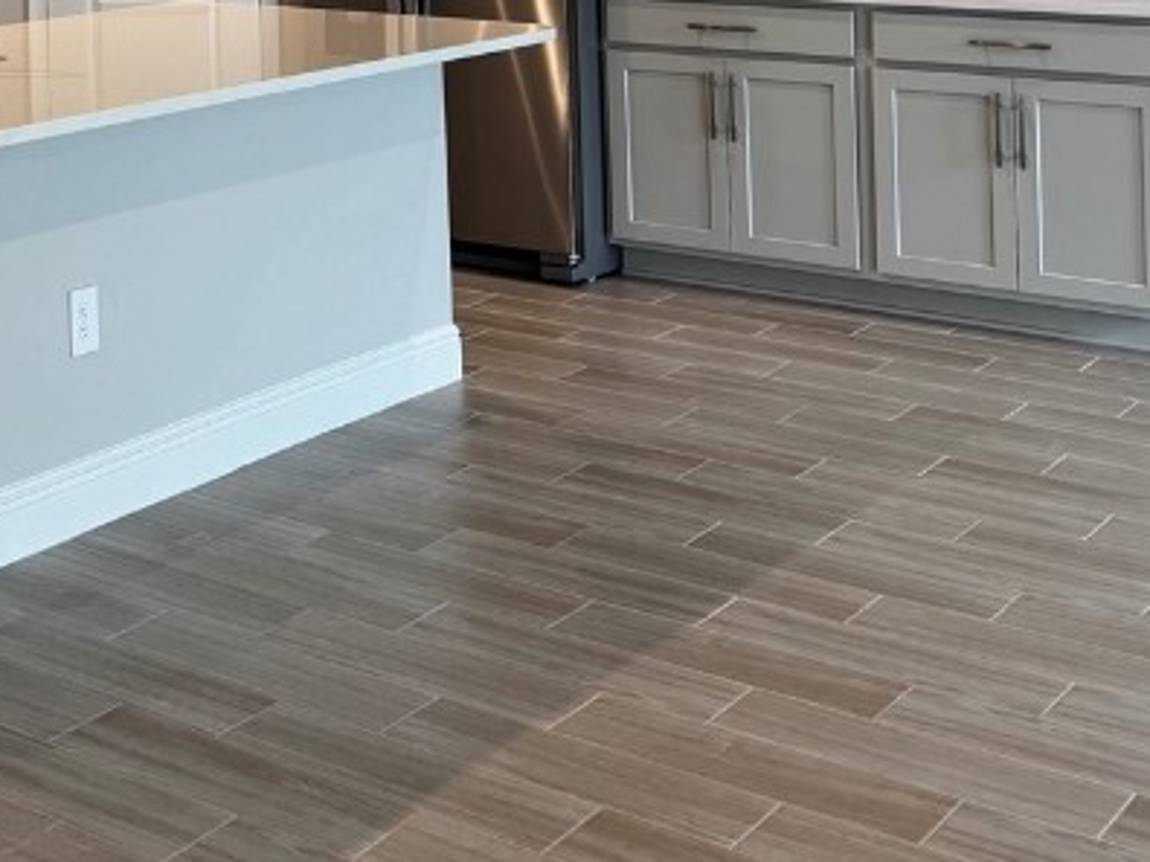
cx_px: -134
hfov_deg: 28.2
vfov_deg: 21.8
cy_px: -189
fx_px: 2060
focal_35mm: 62
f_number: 1.78
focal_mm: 6.76
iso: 125
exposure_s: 1/120
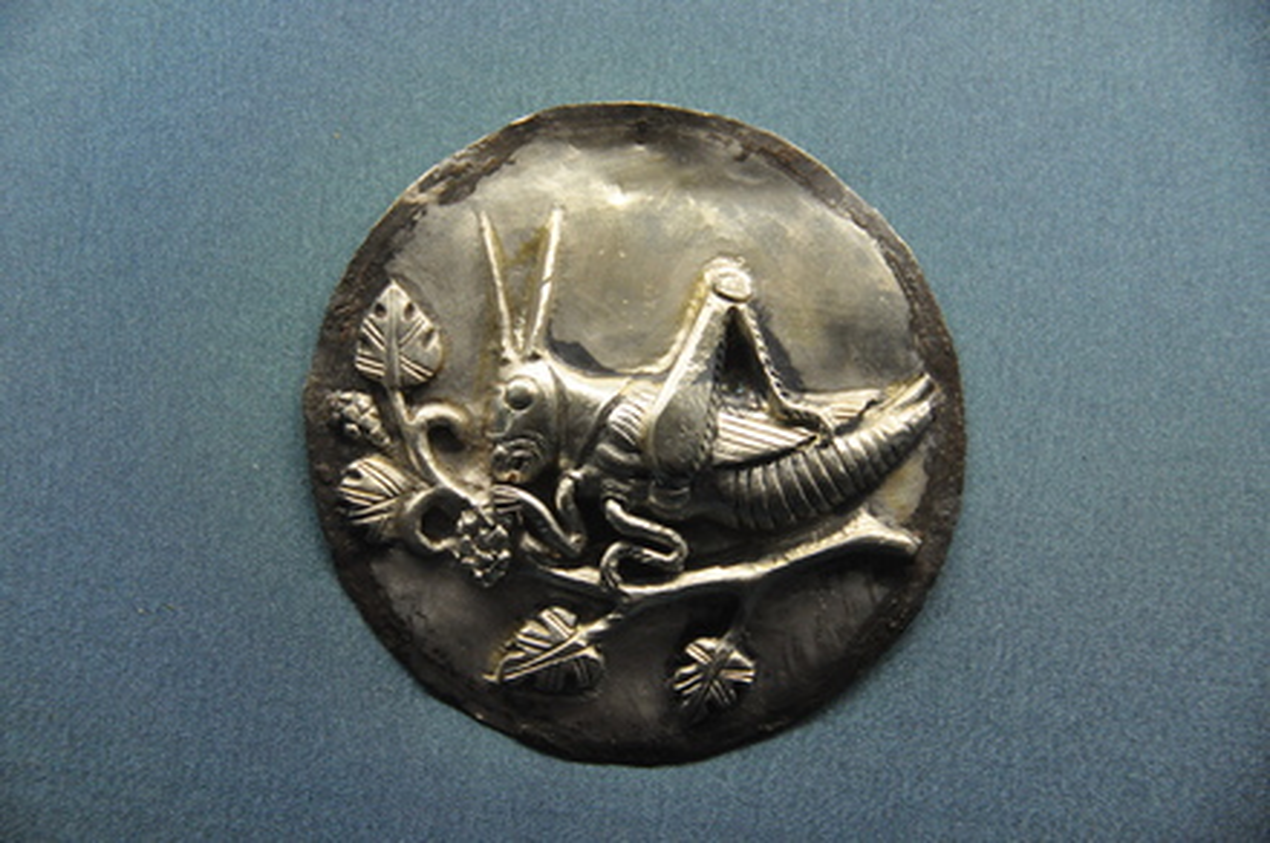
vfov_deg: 11.1
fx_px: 4333
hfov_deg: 16.7
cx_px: 635
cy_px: 422
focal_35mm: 123
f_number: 5
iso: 2000
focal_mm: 82
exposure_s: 1/100
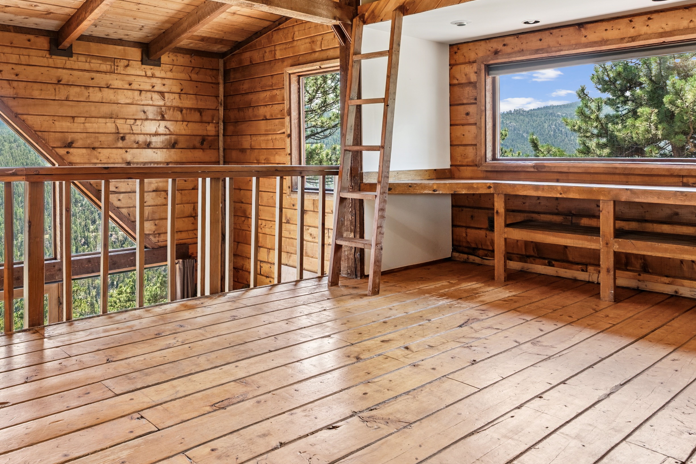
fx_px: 580
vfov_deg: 42.9
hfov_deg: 61.5
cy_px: 151
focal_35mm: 30
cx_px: 284
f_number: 8
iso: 200
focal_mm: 17
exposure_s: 1/25
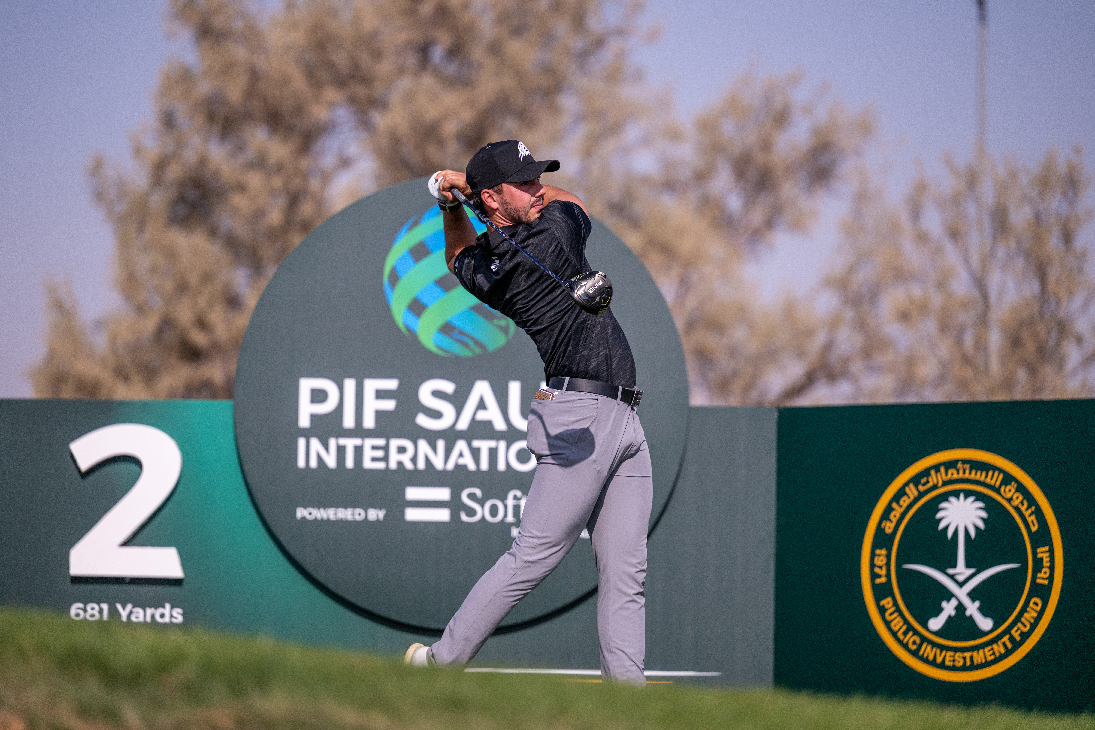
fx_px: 5170
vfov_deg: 8.1
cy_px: 365
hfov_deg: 12.1
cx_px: 548
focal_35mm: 170
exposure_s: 1/12800
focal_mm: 170
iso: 250
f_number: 2.8
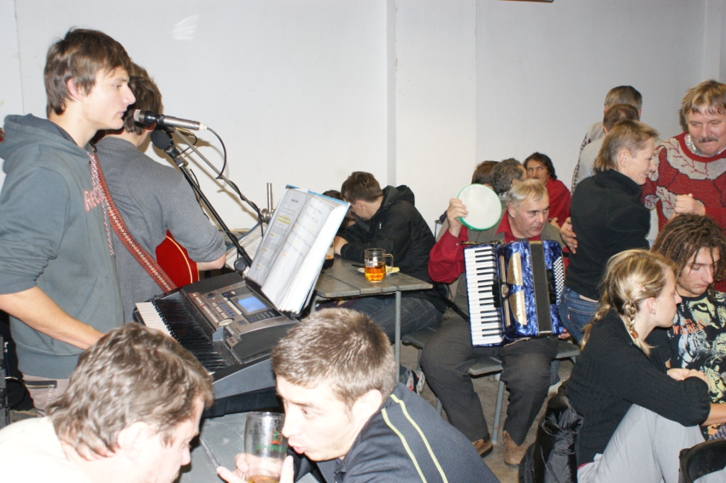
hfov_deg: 49.6
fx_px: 786
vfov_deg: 34.2
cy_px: 242
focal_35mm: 39
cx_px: 363
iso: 800
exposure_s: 1/60
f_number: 5.6
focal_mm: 26
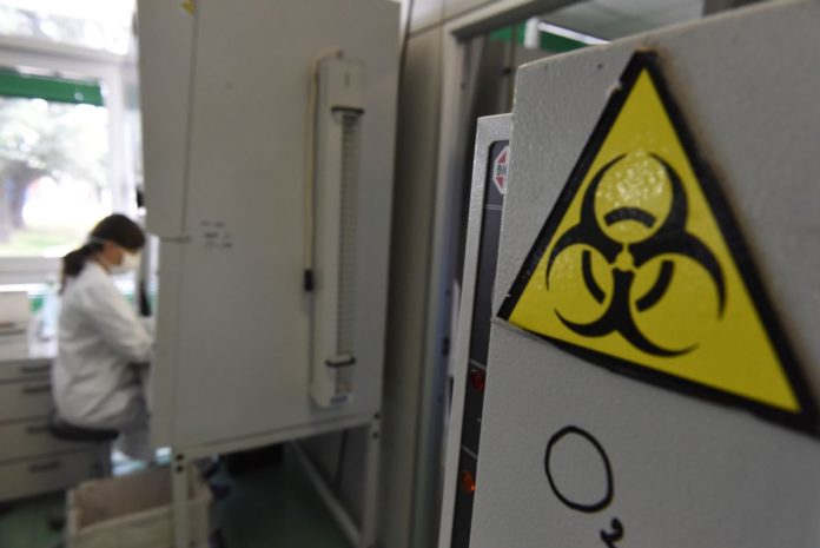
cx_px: 410
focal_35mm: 24
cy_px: 274
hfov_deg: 73.7
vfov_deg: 53.2
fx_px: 547
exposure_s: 1/200
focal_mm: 24
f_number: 7.1
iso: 3200
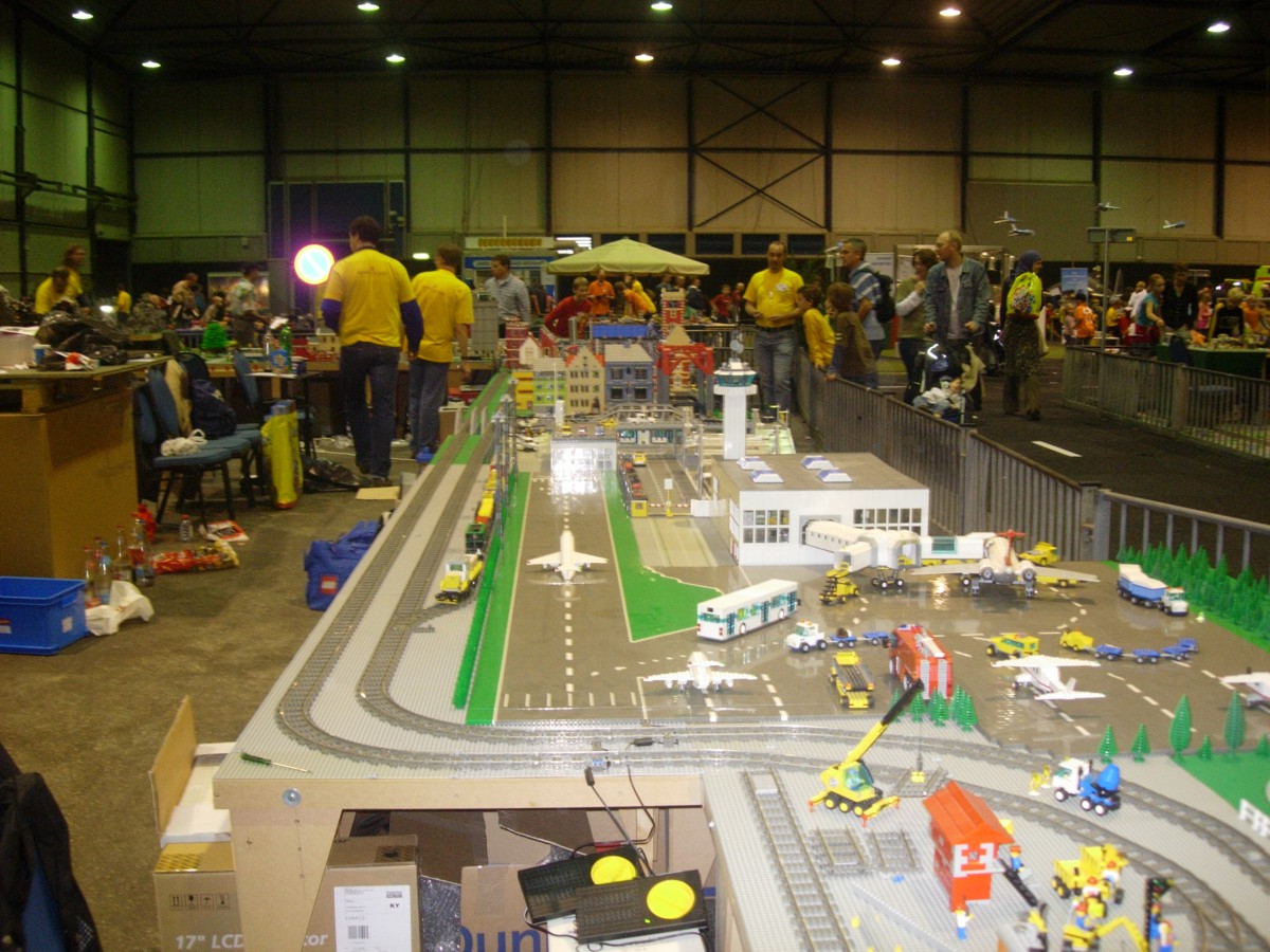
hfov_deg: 49.0
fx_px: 1394
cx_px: 635
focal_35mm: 38
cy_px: 476
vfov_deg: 37.7
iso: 200
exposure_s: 1/26.9
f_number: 2.8
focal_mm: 7.8
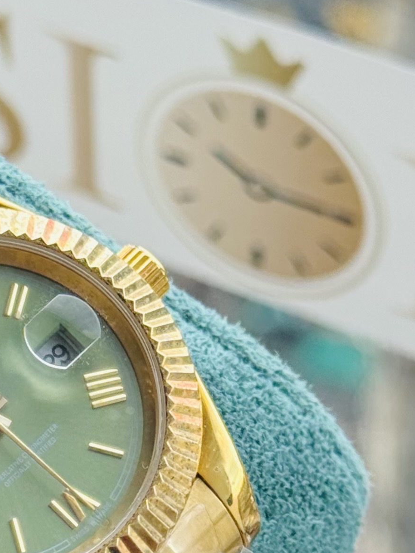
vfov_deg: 11.9
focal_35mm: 165
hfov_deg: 9.0
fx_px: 2637
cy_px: 502
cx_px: 103
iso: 64
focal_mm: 6.76
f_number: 1.78
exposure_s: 1/394
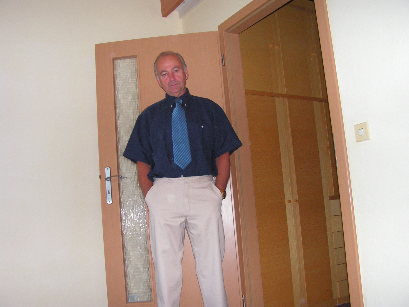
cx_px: 204
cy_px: 154
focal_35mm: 36
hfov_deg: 51.4
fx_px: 425
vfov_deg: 39.7
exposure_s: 1/40
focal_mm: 6
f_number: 3.2
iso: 200
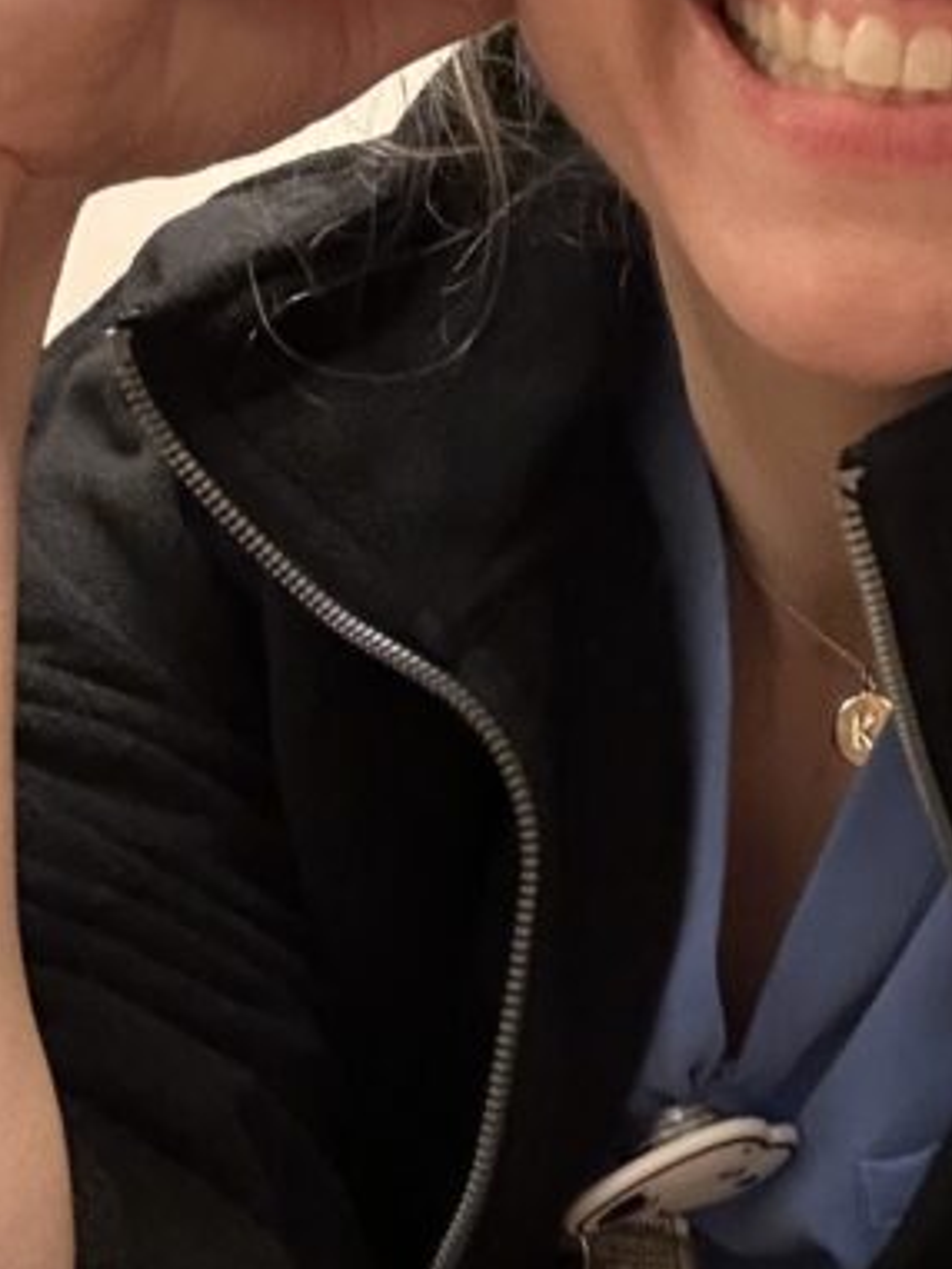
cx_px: 912
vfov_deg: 30.7
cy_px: 553
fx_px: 2309
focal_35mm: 63
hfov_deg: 22.5
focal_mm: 2.69
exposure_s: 1/24
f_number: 1.9
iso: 640
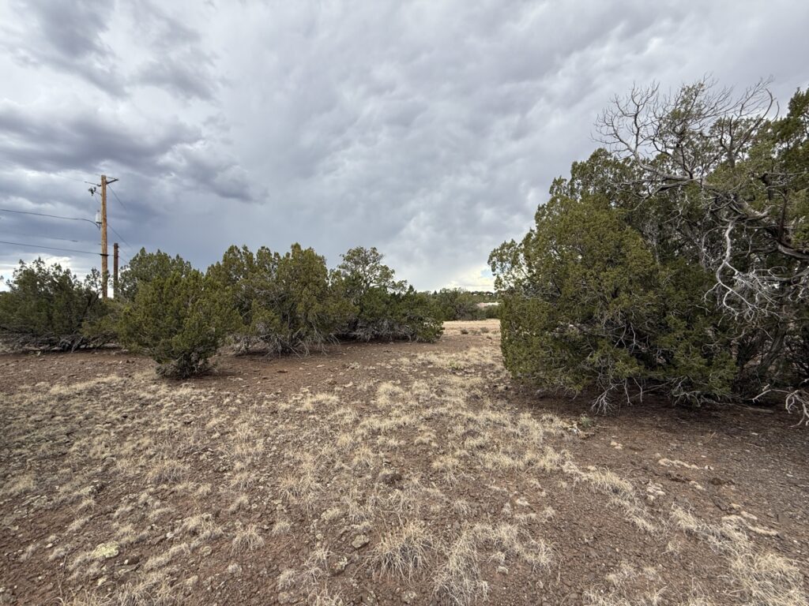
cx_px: 404
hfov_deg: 102.1
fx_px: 327
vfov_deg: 85.7
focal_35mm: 14
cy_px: 303
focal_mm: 2.22
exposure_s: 1/502
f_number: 2.2
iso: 50
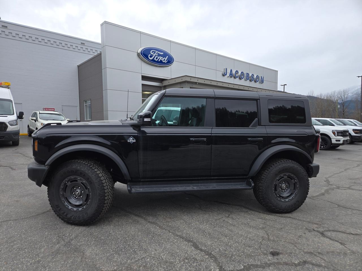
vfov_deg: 58.9
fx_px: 241
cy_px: 136
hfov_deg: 73.9
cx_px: 181
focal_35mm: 23
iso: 25
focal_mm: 5.4
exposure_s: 1/662
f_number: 1.8
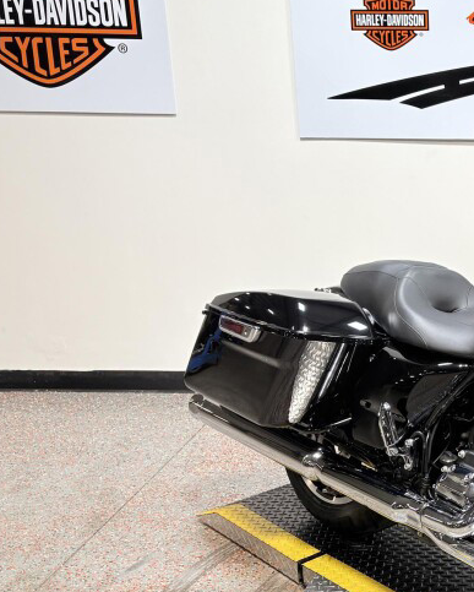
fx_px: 981
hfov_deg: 24.7
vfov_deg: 33.5
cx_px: 562
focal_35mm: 56
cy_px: 354
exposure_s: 1/120
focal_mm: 5.96
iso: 40
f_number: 1.6
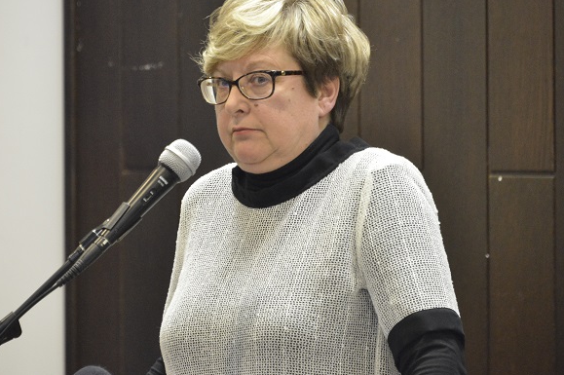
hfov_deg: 4.9
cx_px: 232
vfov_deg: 3.2
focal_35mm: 425
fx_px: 6653
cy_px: 155
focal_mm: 300
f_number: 5.6
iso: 6400
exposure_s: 1/50
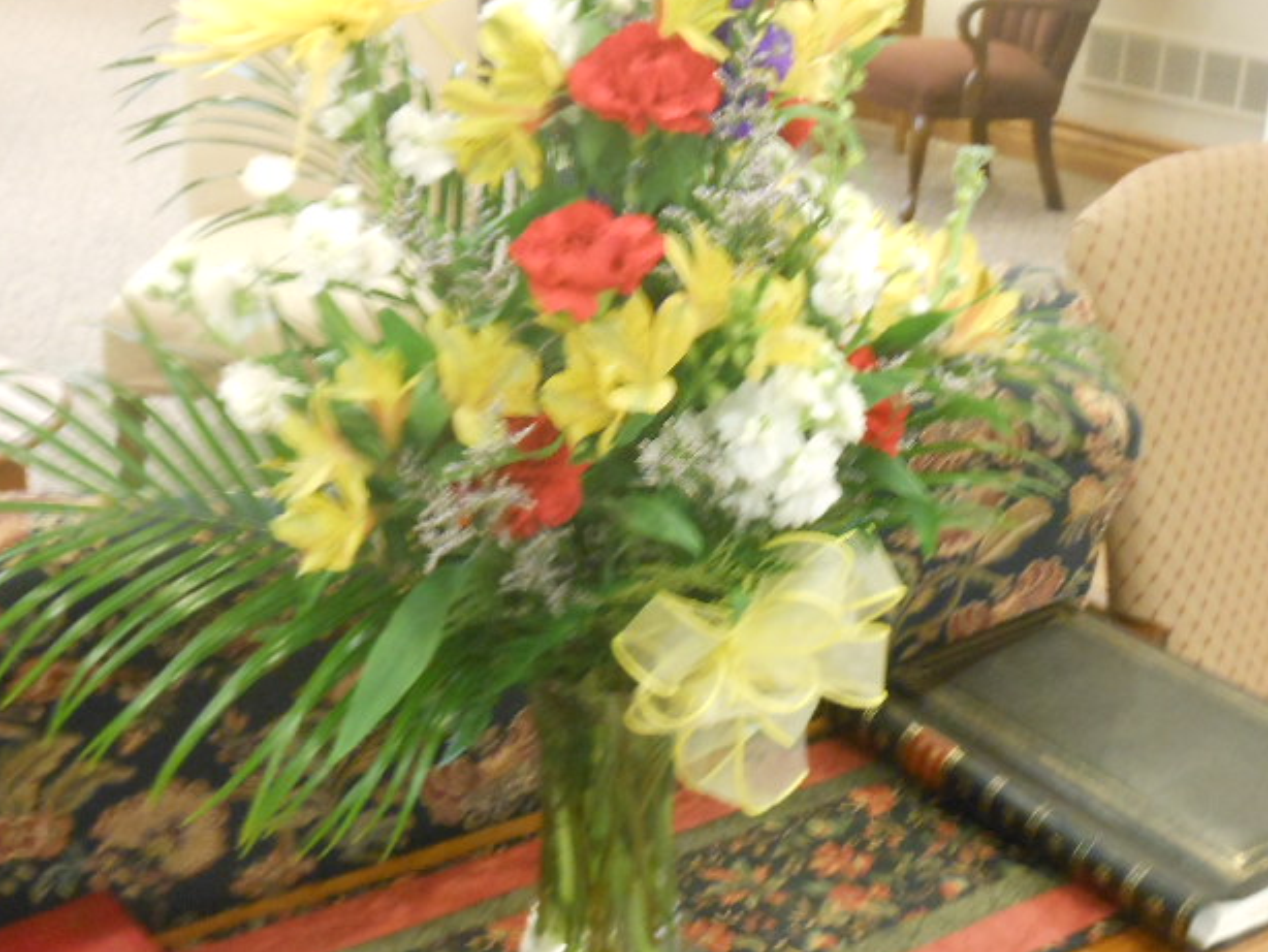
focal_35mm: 55
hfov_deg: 34.9
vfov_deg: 26.4
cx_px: 642
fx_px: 2015
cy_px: 663
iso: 500
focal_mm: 6
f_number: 3.5
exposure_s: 1/8
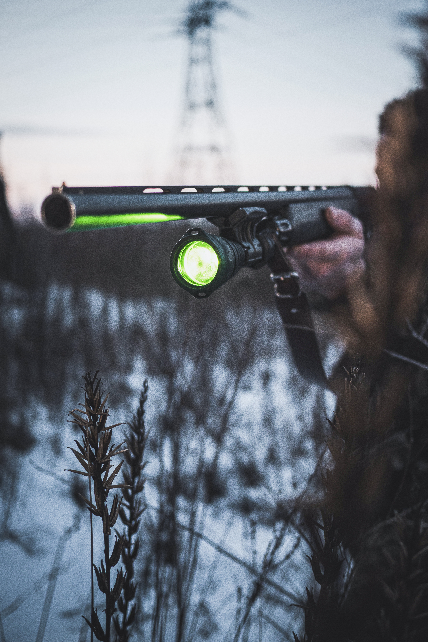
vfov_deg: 46.4
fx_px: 749
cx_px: 234
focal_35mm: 42
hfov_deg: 31.9
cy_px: 323
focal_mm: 20
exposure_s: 1/800
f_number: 1.7
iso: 400
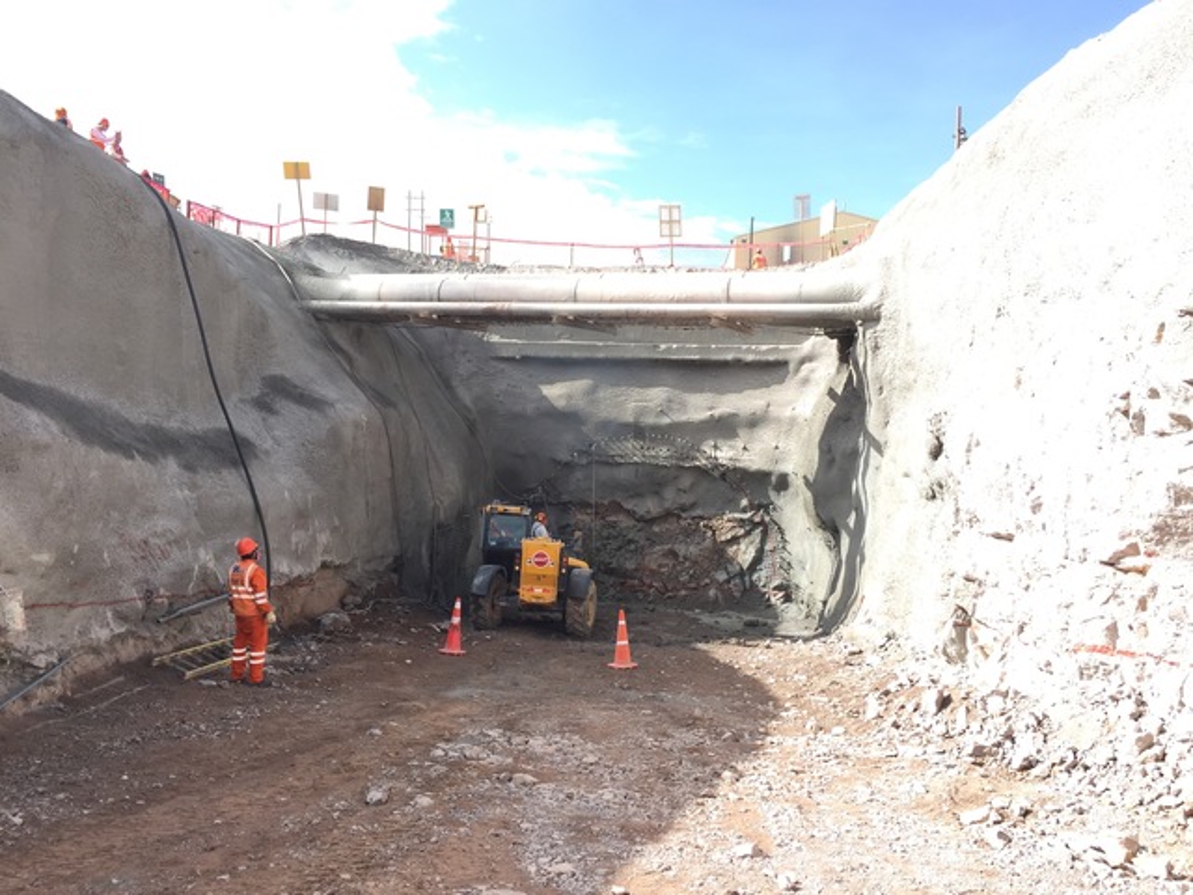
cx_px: 596
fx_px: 999
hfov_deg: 61.7
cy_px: 448
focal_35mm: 29
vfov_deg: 48.2
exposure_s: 1/618
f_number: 2.2
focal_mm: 4.15
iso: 32
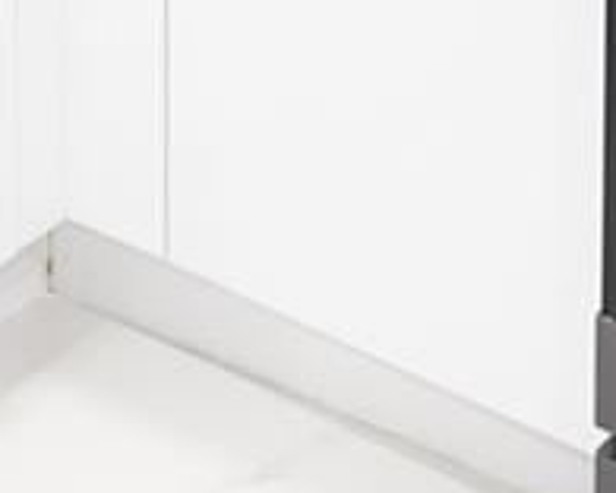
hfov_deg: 10.1
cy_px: -1128
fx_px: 3373
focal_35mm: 185
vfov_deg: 7.2
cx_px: -281
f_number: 3.5
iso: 800
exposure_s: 1/40
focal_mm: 24
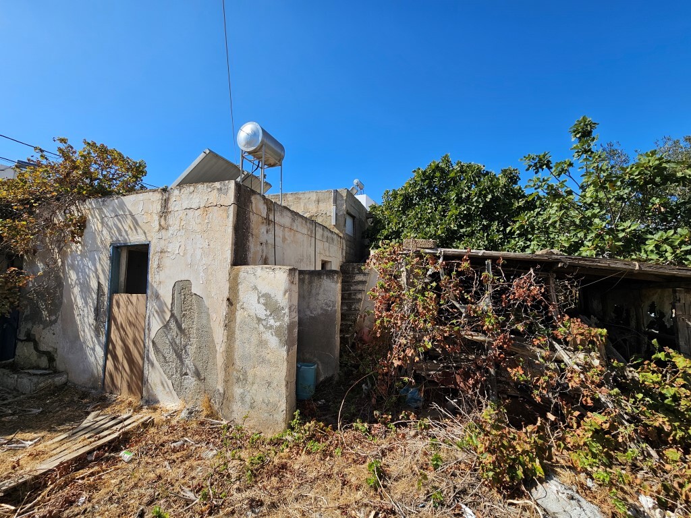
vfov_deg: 89.9
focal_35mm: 13
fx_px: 260
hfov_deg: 106.2
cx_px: 346
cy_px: 259
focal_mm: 2.2
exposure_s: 1/1957
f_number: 2.2
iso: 50
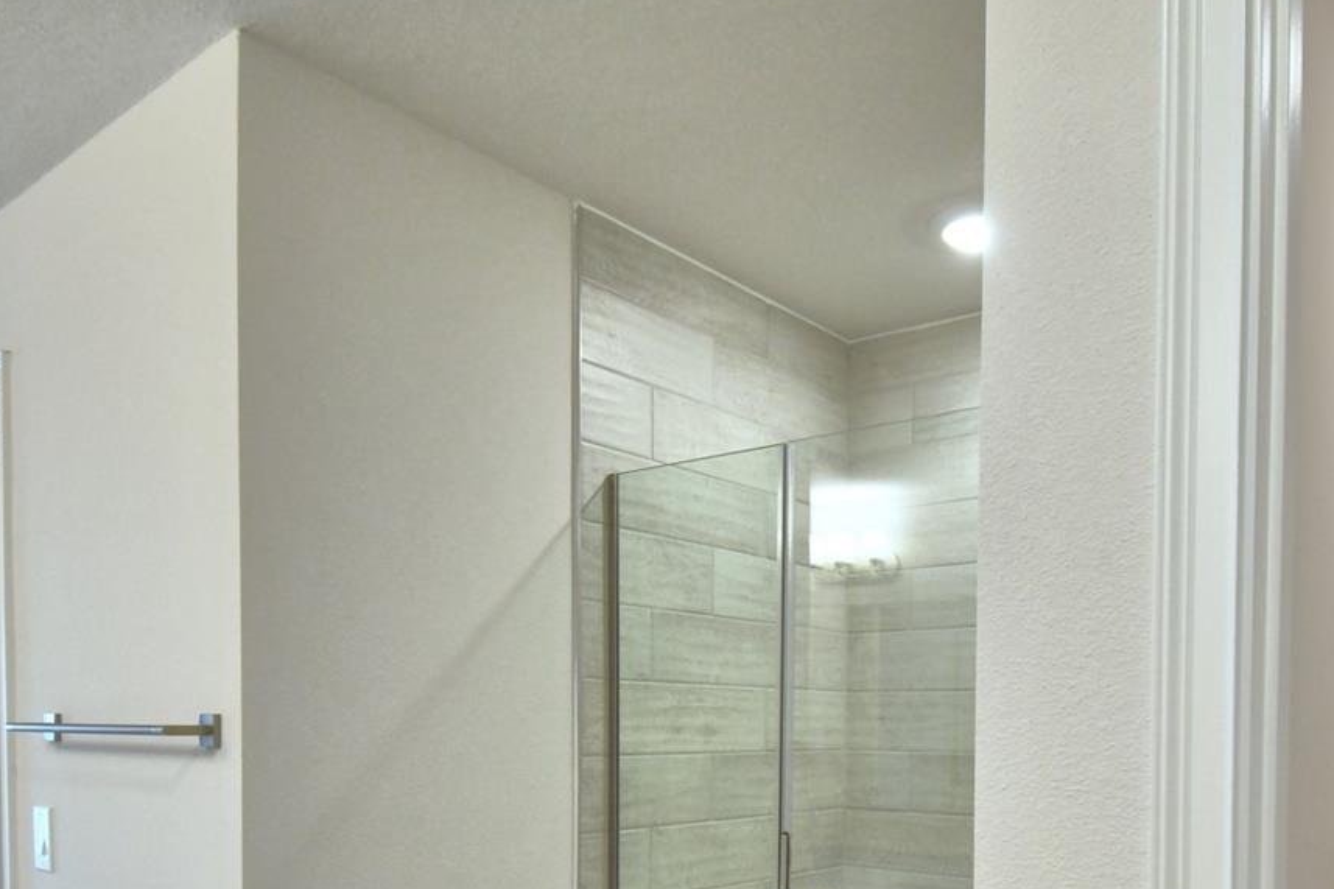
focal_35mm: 28
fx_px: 1037
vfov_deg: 43.3
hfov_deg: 65.1
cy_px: 763
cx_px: 766
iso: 400
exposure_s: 1/80
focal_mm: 10
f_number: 4.5
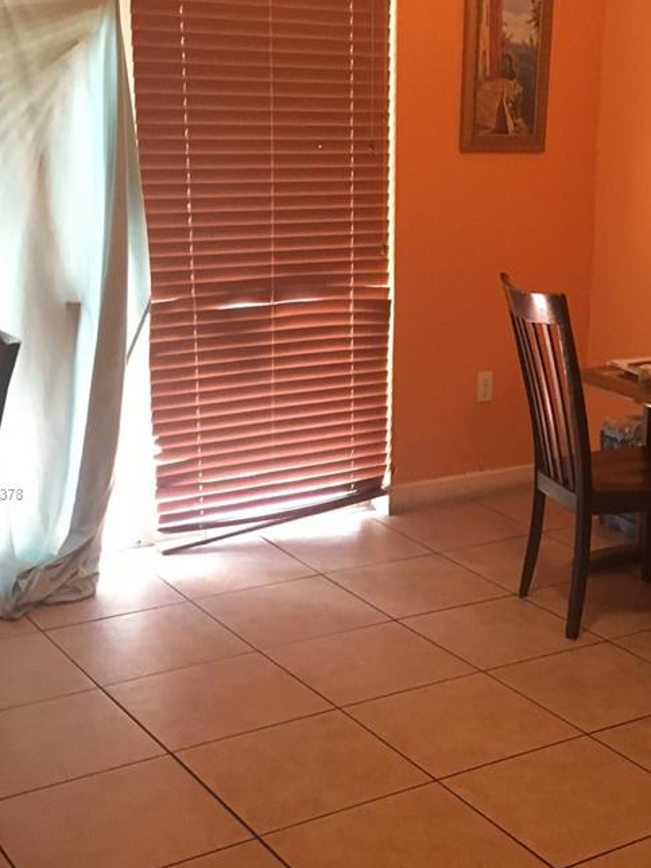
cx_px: 508
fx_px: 1354
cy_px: 493
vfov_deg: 35.5
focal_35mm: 54
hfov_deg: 26.6
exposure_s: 1/30
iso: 160
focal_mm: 4.15
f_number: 2.2
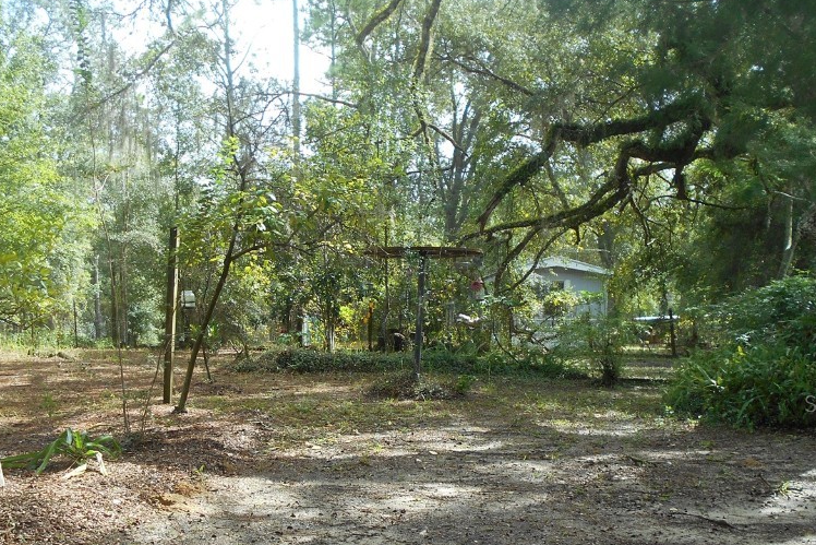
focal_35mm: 37
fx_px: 839
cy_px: 403
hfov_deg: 51.7
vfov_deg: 35.2
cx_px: 349
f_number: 3.2
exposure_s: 1/160
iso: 80
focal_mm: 4.6
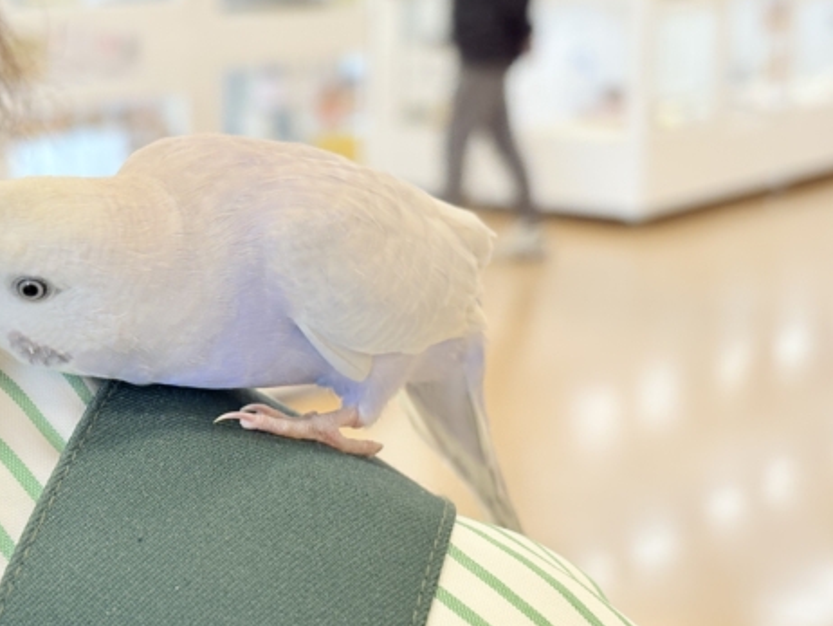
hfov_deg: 26.9
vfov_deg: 20.5
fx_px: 1734
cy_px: 327
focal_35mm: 72
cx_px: 296
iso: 100
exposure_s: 1/100
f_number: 1.6
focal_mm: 5.96
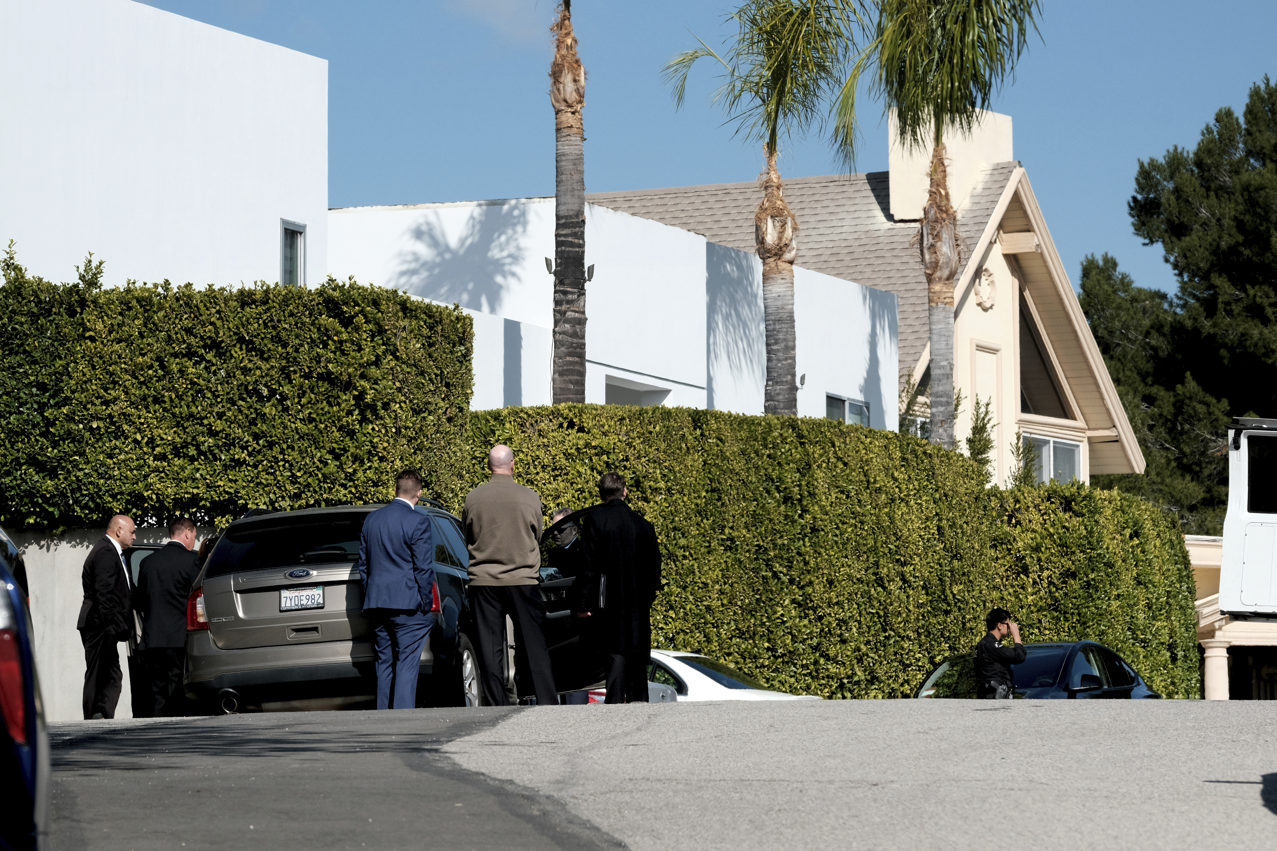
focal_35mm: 207
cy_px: 426
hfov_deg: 9.9
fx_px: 7342
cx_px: 638
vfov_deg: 6.6
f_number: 8
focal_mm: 137.7
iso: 800
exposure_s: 1/1600
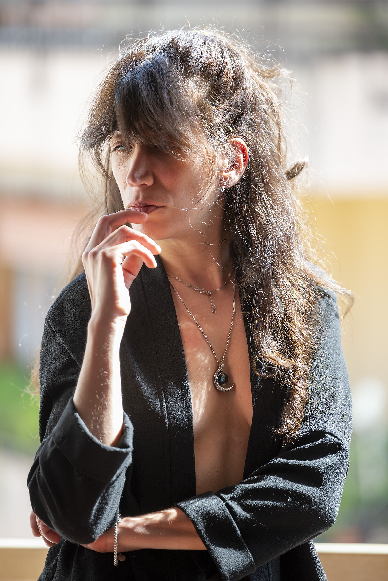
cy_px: 290
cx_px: 194
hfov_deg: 8.6
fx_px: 2584
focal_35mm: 160
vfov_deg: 12.8
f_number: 3.2
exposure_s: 1/400
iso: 400
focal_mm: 160
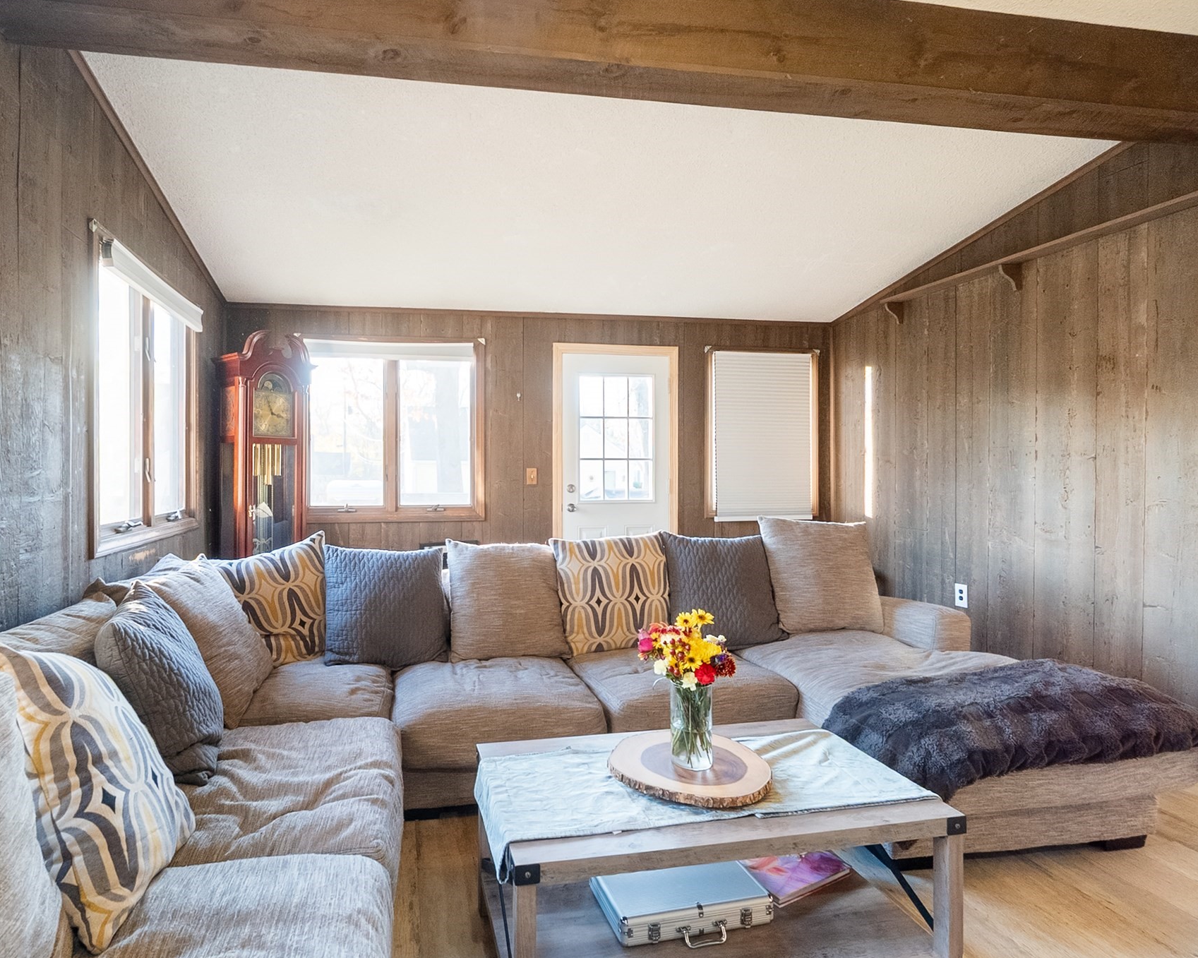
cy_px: 477
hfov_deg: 89.0
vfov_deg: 77.0
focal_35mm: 17
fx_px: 603
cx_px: 505
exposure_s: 1/250
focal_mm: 10
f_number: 5.6
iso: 1600
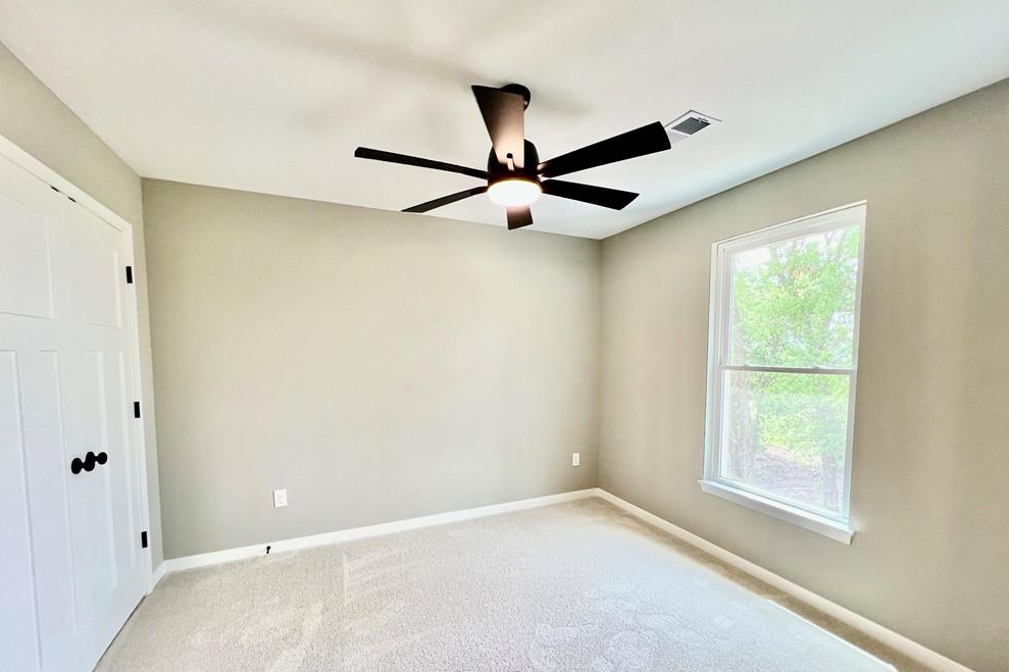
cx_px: 516
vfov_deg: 80.8
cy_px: 379
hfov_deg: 104.2
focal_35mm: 14
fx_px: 392
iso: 125
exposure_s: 1/120
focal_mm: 1.57
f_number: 1.8
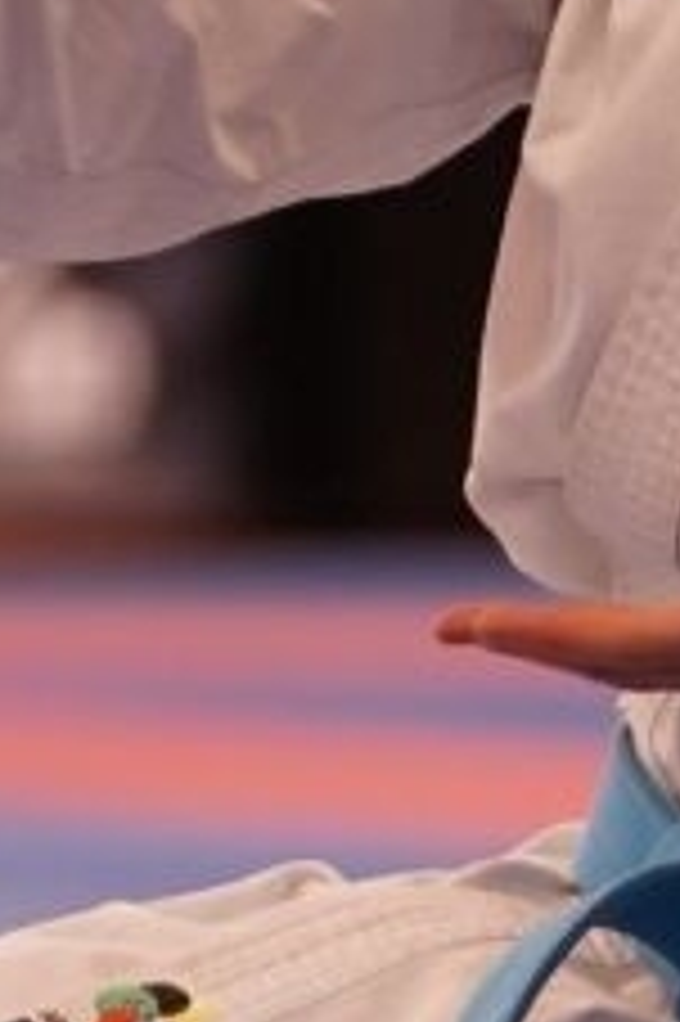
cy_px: 968
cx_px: 504
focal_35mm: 808
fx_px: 22927
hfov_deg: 1.7
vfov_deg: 2.6
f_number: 2.8
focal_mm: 102
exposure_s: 1/500
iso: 800
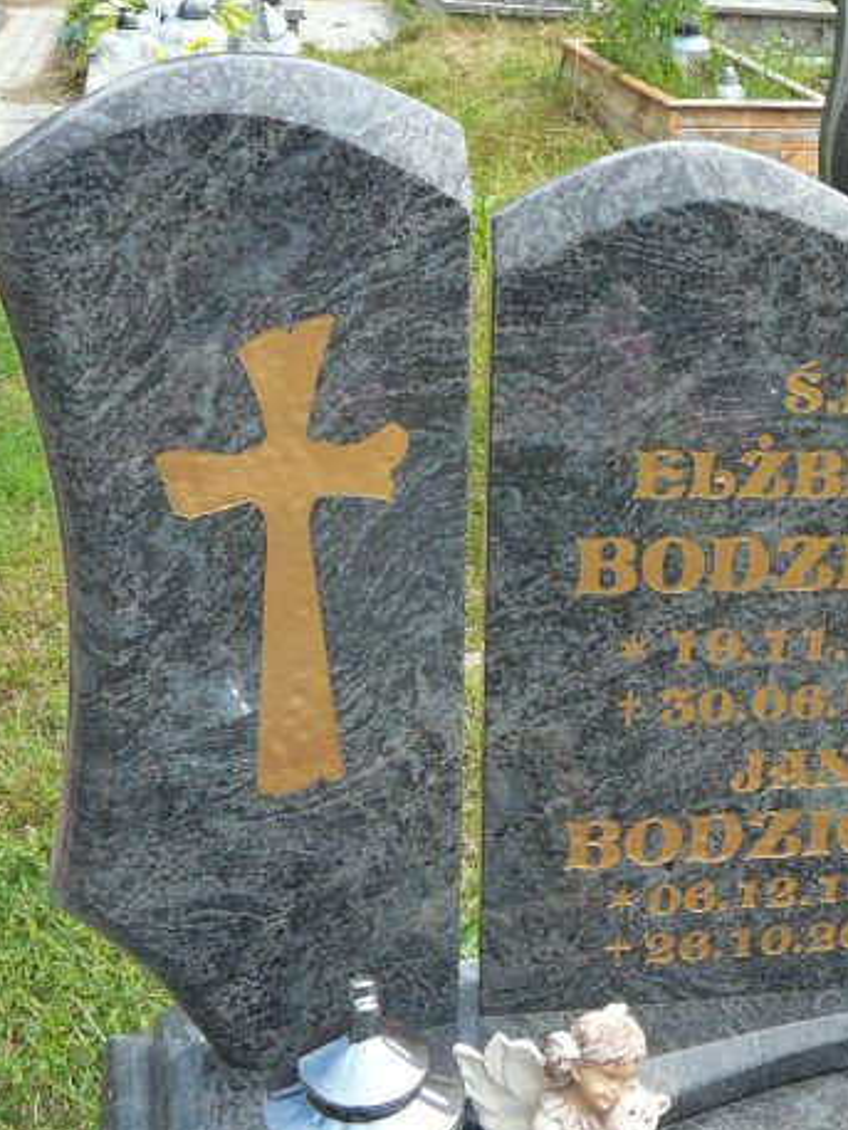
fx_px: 1600
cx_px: 742
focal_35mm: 49
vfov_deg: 38.9
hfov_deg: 28.7
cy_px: 551
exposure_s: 1/500
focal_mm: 5.2
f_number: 2.8
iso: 80
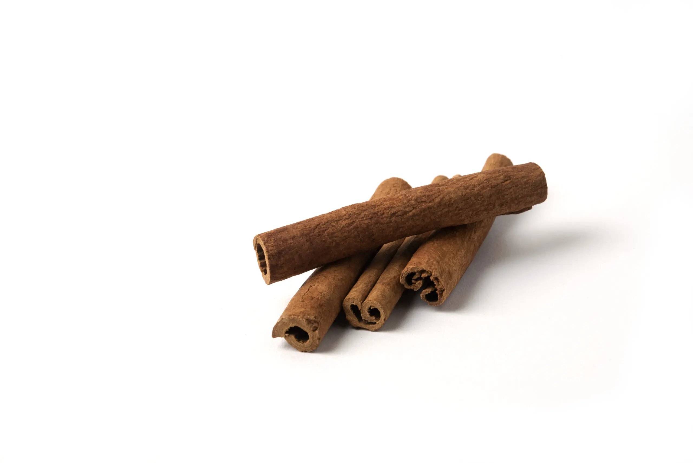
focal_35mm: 120
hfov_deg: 17.1
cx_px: 346
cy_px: 232
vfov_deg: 11.4
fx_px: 2311
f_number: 16
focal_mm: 120
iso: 400
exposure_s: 1/100
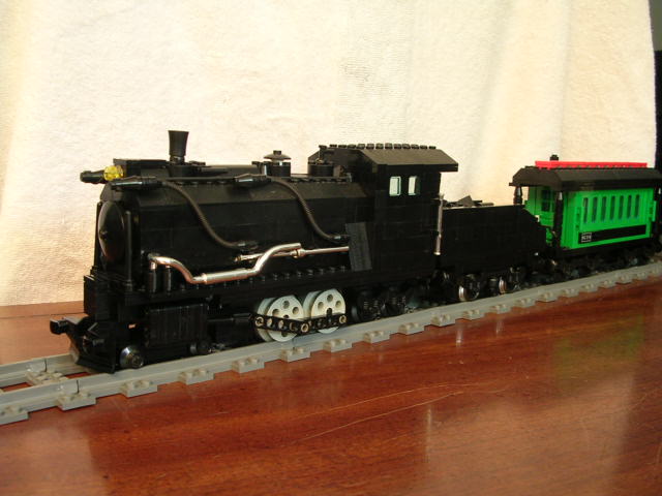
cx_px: 331
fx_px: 727
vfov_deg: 37.7
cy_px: 248
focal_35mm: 38
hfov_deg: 49.0
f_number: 2.8
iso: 200
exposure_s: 1/2.6
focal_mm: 5.8
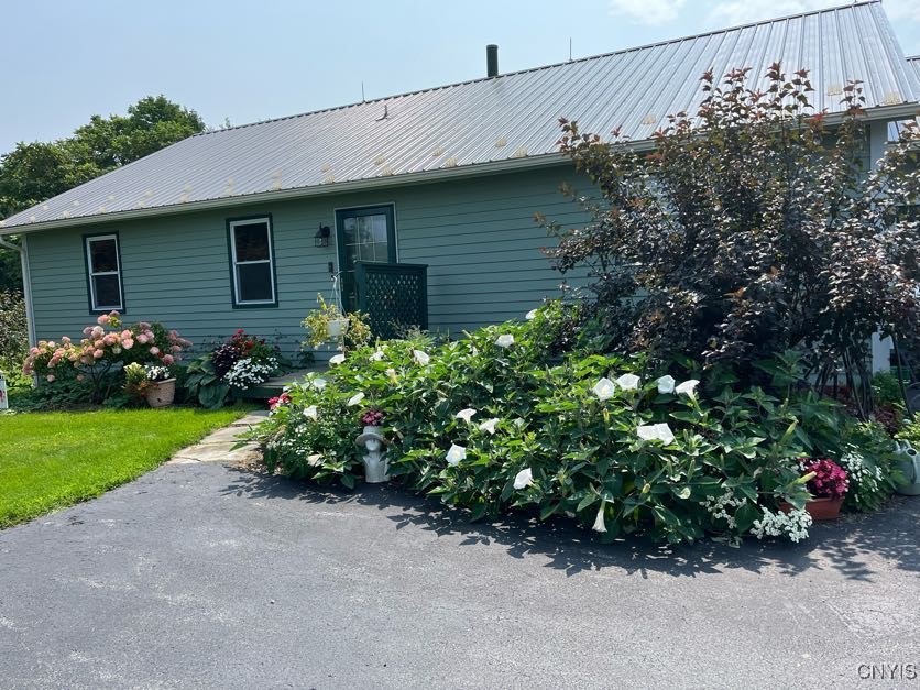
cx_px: 460
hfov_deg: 67.3
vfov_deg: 53.1
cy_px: 345
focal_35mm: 26
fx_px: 691
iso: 50
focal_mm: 5.1
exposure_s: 1/1802
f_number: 1.6
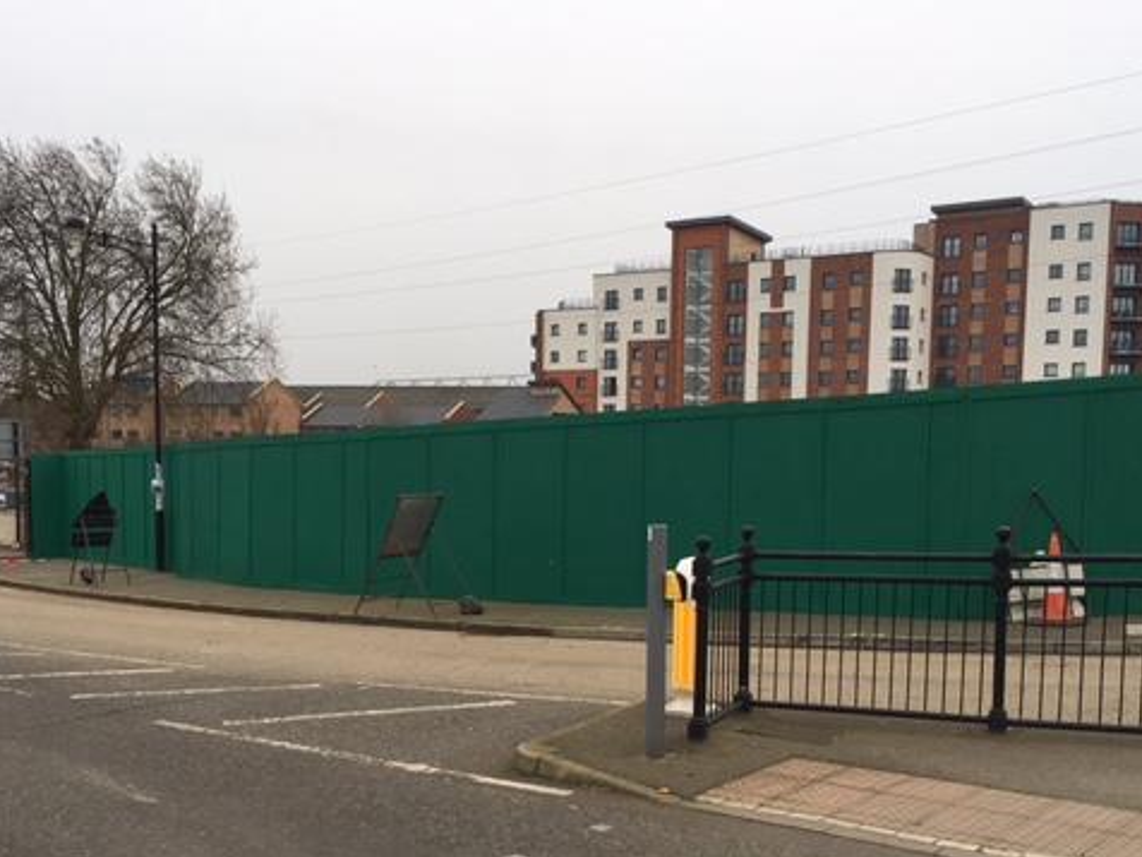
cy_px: 557
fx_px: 1287
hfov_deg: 47.8
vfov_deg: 36.5
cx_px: 530
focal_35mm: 39
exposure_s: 1/320
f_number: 2.2
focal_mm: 4.15
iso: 25
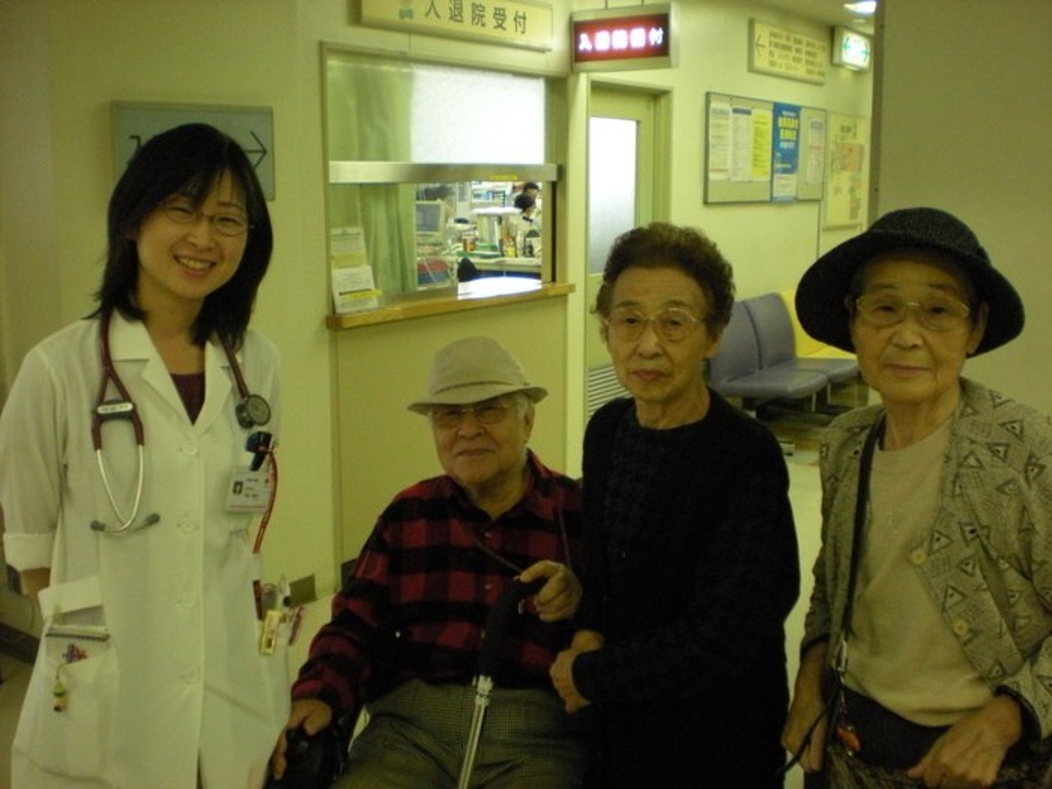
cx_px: 526
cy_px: 394
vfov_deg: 37.7
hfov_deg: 49.0
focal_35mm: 38
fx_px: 1155
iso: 400
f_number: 3.1
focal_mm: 6.3
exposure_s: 1/59
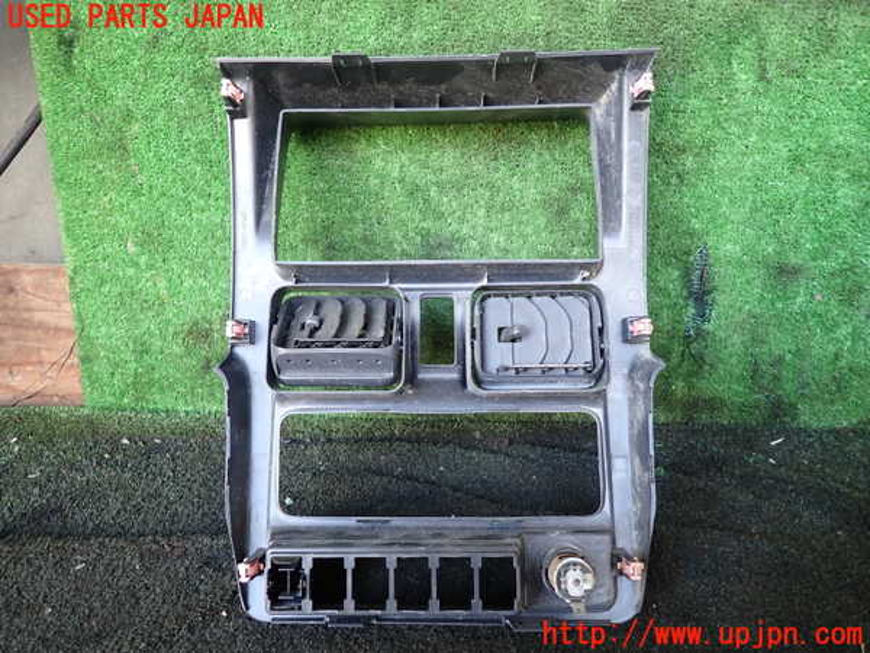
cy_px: 326
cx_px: 435
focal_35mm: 25
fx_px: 628
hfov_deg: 69.4
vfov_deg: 54.9
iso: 200
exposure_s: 1/60
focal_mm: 4.5
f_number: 2
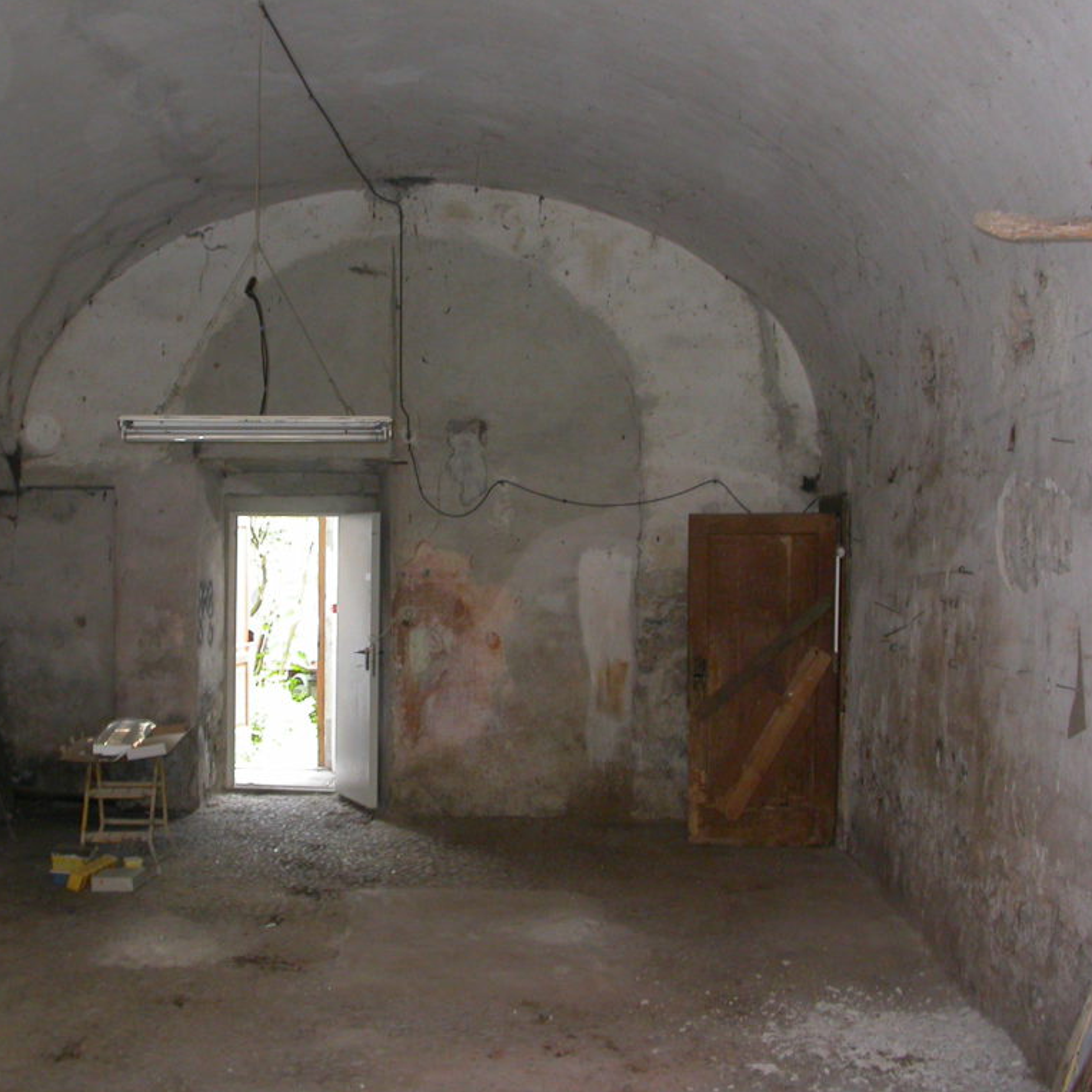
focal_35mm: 45
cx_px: 442
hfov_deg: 37.4
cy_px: 545
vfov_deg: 37.6
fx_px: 1606
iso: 200
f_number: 2.6
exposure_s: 1/60
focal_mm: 7.85
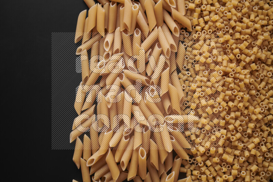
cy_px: 91
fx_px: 379
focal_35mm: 50
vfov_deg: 27.0
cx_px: 136
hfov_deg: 39.6
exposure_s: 1/100
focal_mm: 50
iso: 160
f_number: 8
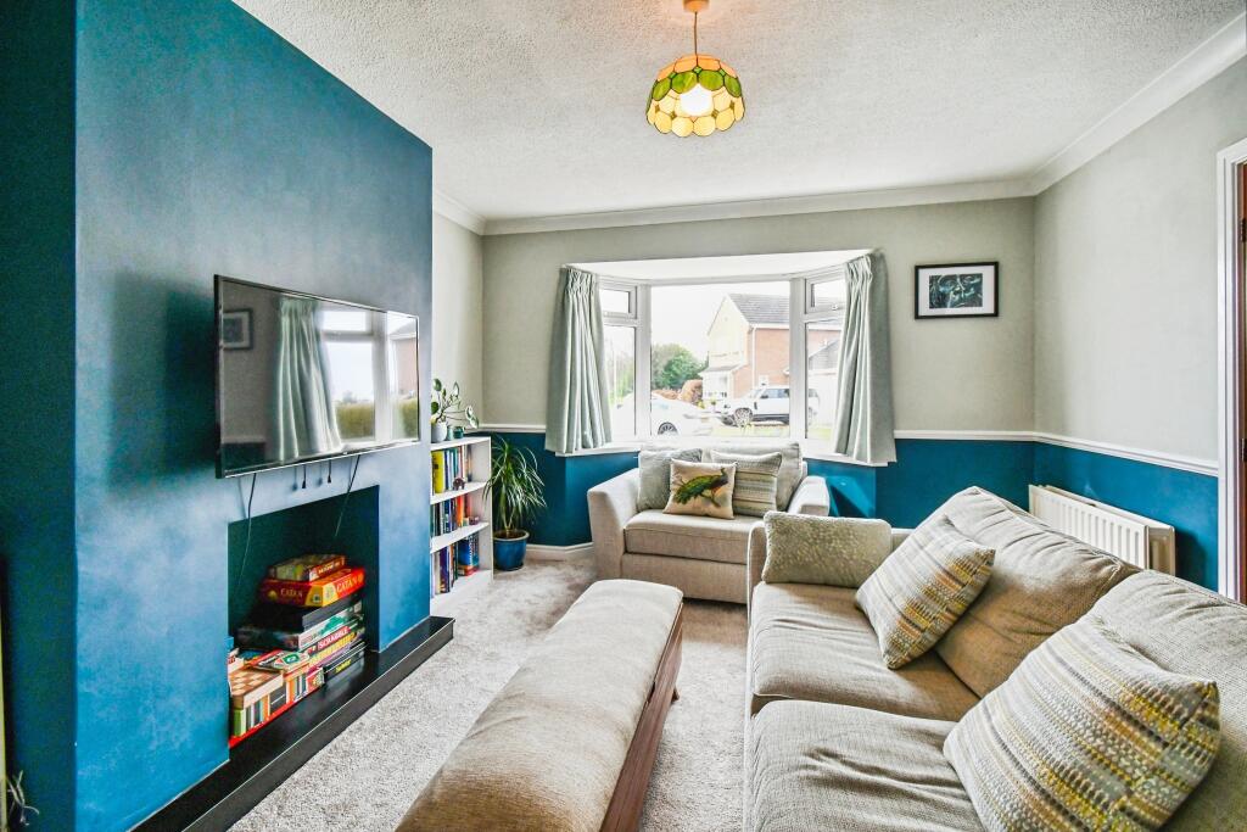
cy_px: 416
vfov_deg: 77.3
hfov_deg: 100.4
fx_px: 520
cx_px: 624
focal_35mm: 15
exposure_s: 1/80
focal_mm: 10
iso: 800
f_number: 5.6
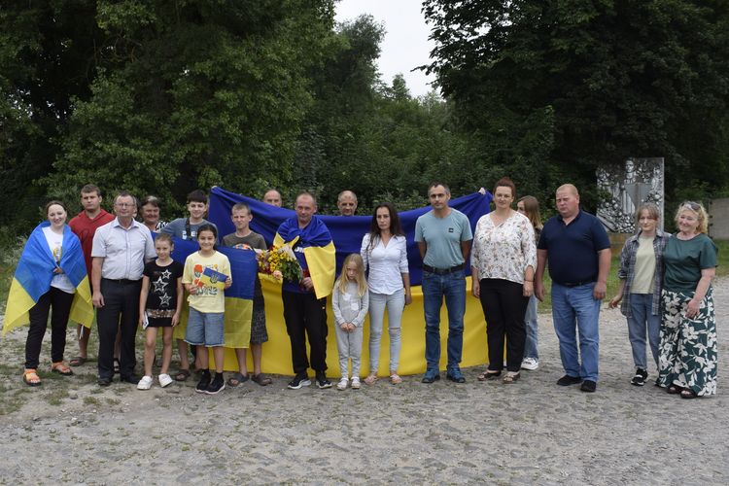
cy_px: 243
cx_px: 364
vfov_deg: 47.9
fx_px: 547
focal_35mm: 27
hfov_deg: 67.4
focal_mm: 18
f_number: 8
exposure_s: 1/250
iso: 200
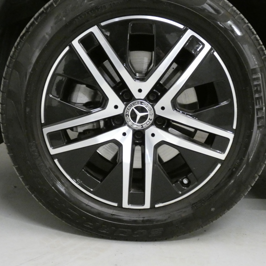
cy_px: 130
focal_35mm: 61
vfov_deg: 28.2
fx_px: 530
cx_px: 140
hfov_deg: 28.2
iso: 1600
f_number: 3.8
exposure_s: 1/30
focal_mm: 8.2
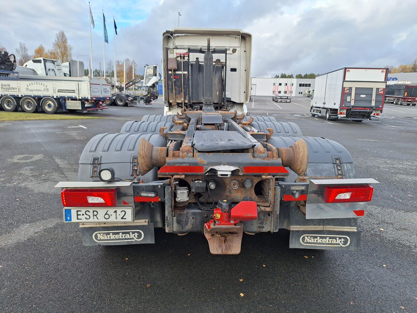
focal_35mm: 23
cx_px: 208
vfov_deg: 58.9
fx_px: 277
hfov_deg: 73.9
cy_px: 156
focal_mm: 5.54
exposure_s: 1/561
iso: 40
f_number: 1.8
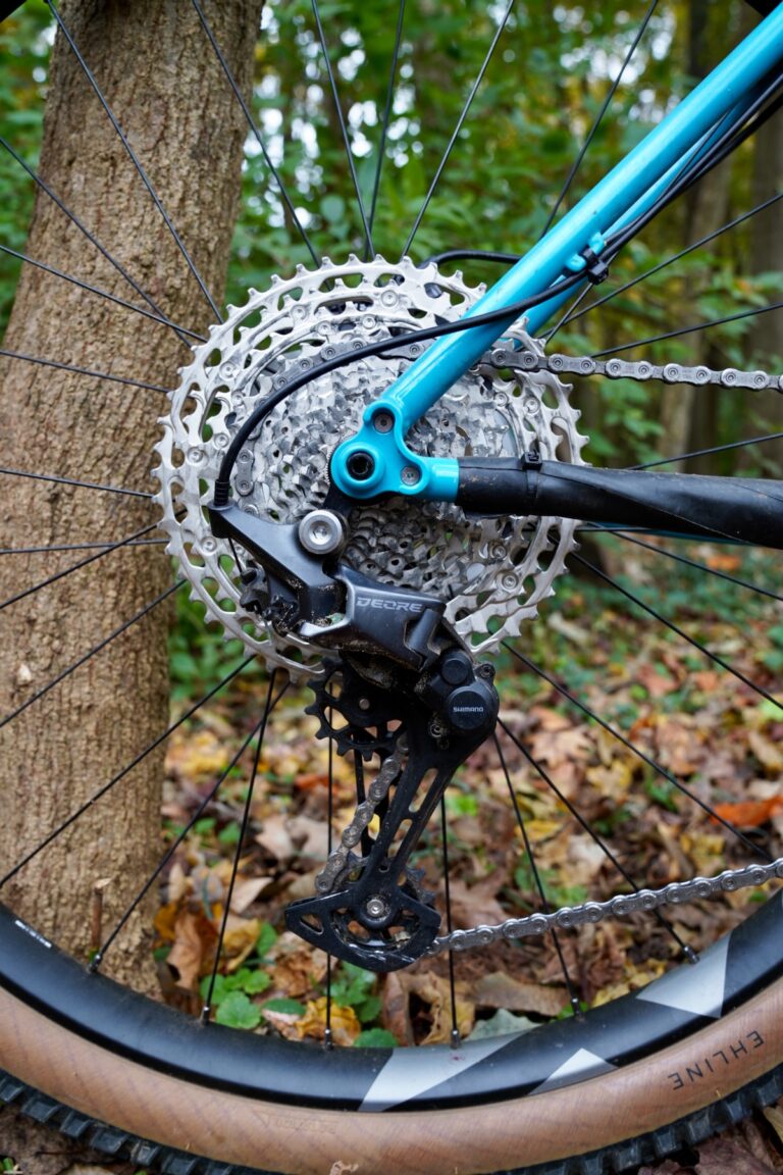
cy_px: 588
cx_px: 392
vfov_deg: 63.7
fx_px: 946
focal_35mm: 29
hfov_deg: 45.0
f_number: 5.6
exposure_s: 1/30
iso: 320
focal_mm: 29
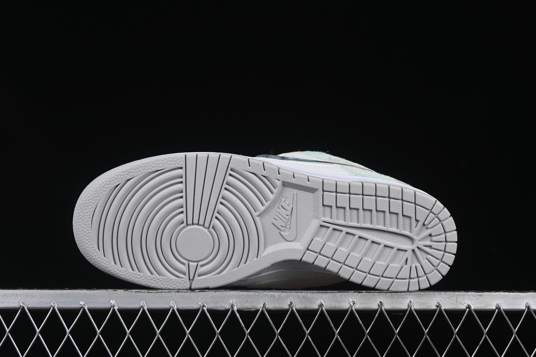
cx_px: 268
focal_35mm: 75
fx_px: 1117
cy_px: 178
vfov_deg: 18.2
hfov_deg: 27.0
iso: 160
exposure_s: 1/80
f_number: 8
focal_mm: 50
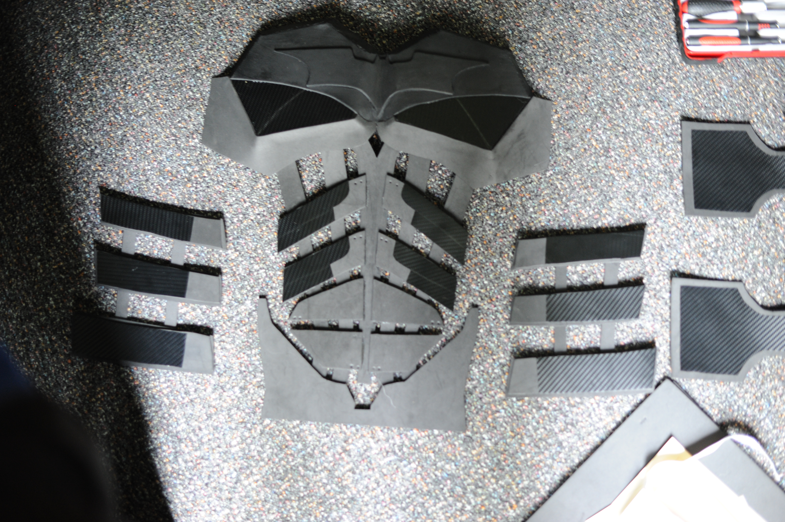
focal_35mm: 50
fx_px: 1090
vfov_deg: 27.0
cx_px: 392
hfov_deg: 39.6
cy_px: 261
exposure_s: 1/10
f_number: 2
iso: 1600
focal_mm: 50
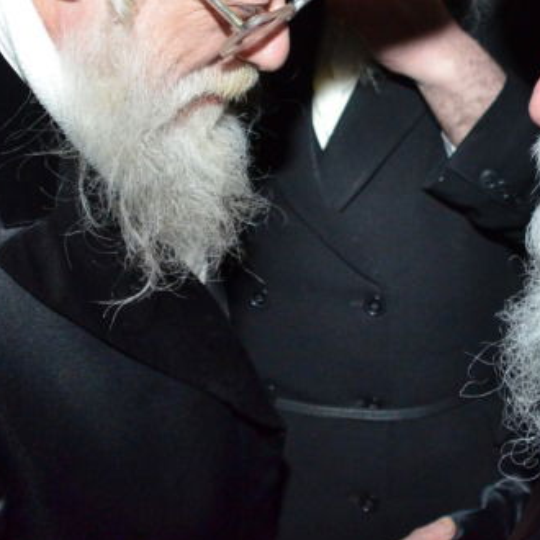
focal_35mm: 71
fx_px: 1253
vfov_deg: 23.6
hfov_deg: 24.1
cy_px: 43
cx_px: 399
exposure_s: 1/125
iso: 1600
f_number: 3.5
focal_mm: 18
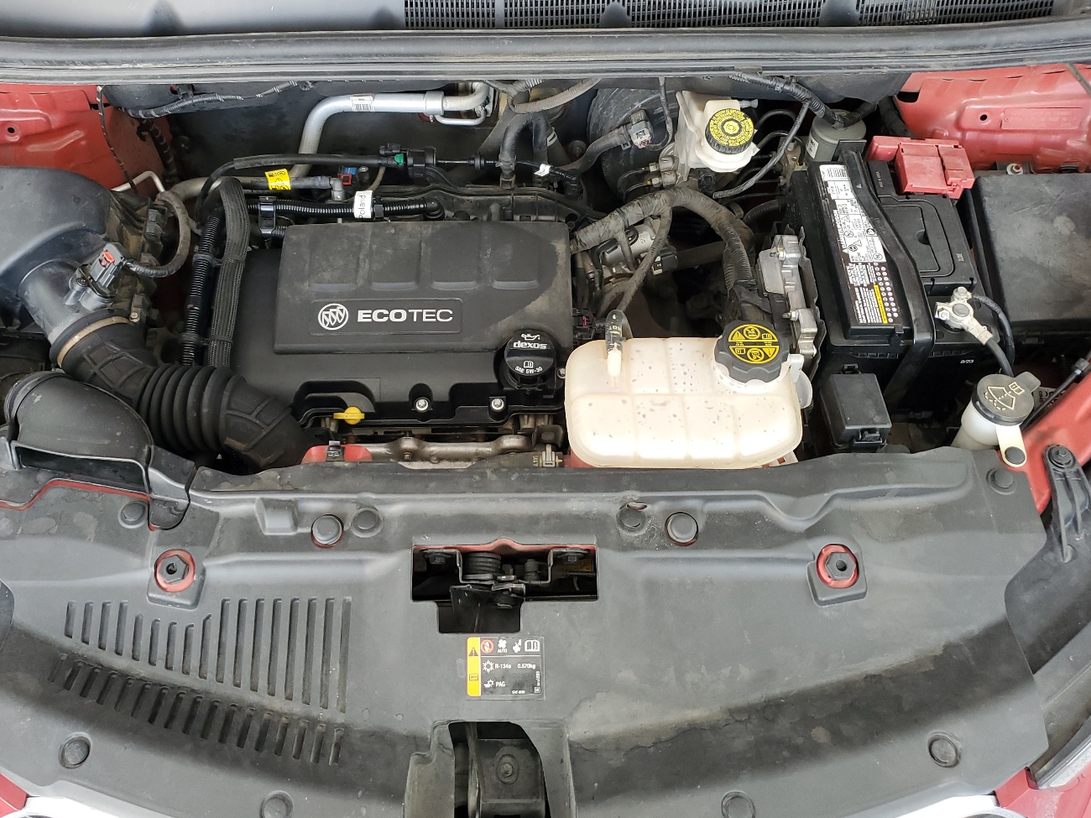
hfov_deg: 56.7
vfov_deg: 44.1
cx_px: 481
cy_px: 357
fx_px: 1009
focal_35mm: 32
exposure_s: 1/60.2
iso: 63
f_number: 1.5
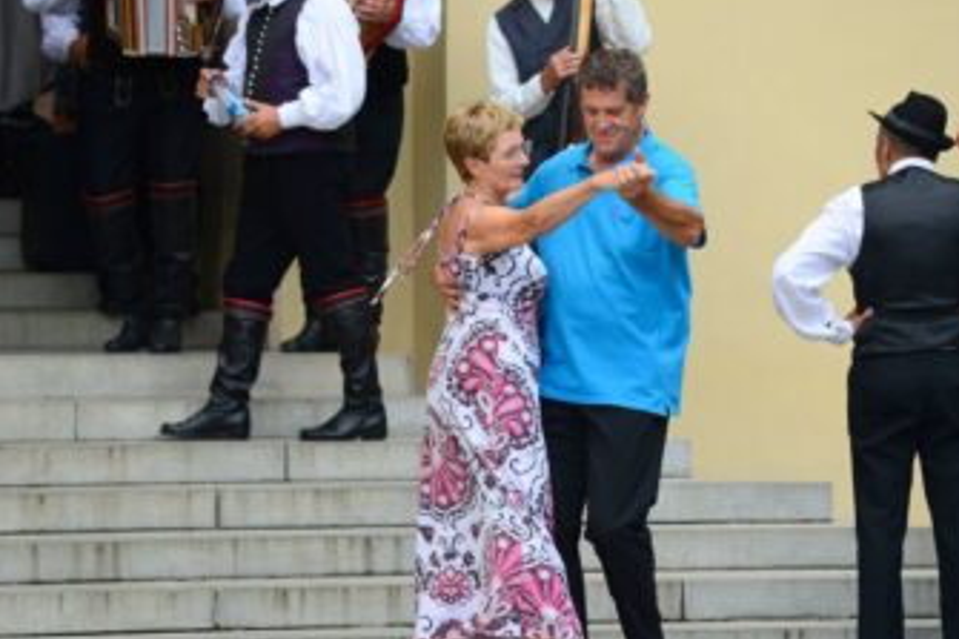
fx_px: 6390
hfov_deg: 8.6
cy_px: 351
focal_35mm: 240
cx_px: 531
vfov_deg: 5.7
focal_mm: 165
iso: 400
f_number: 4
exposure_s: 1/500
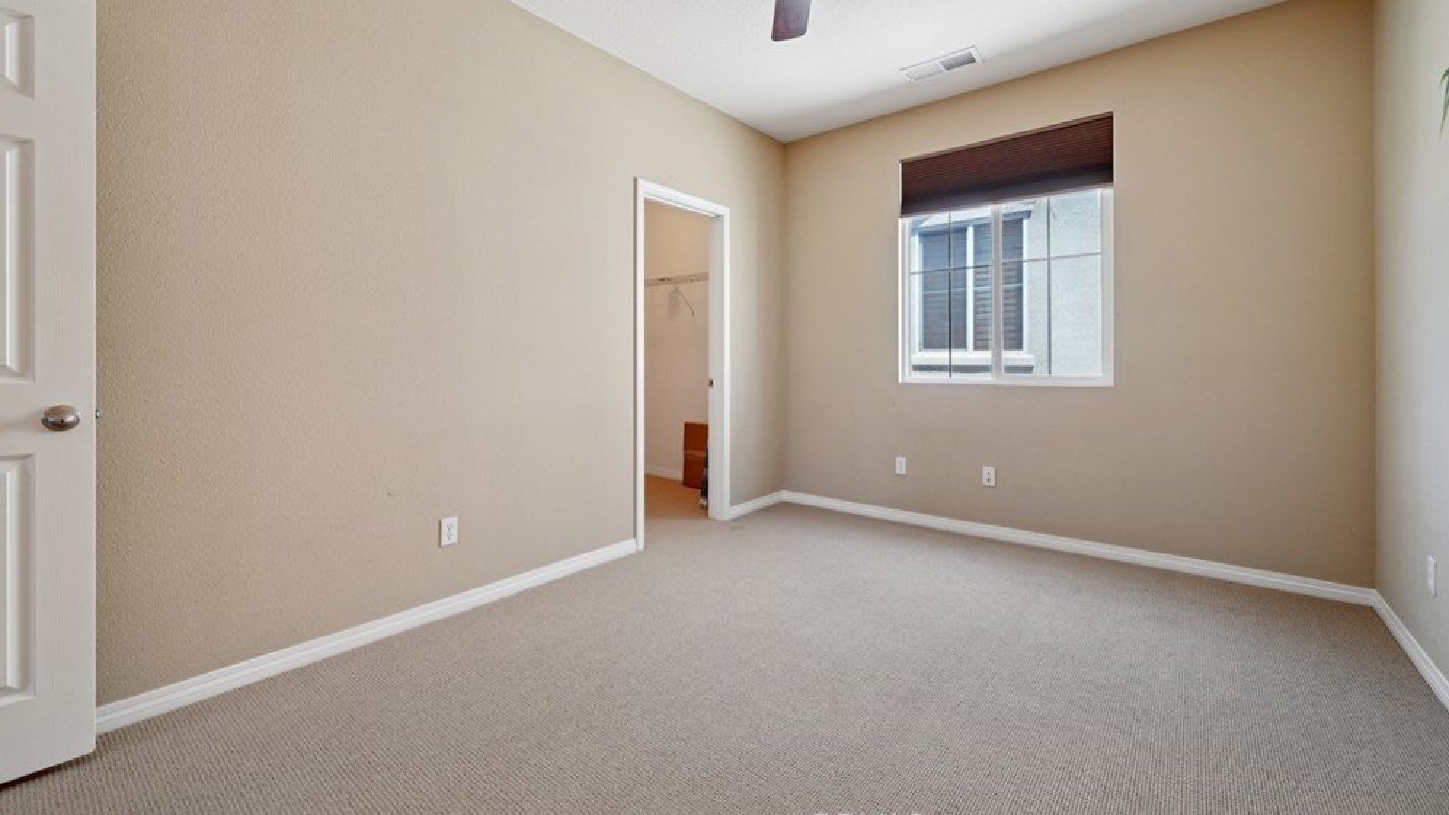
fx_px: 538
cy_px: 351
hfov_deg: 106.8
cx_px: 730
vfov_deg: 73.9
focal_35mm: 14
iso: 400
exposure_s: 1/30
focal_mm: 13
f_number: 8
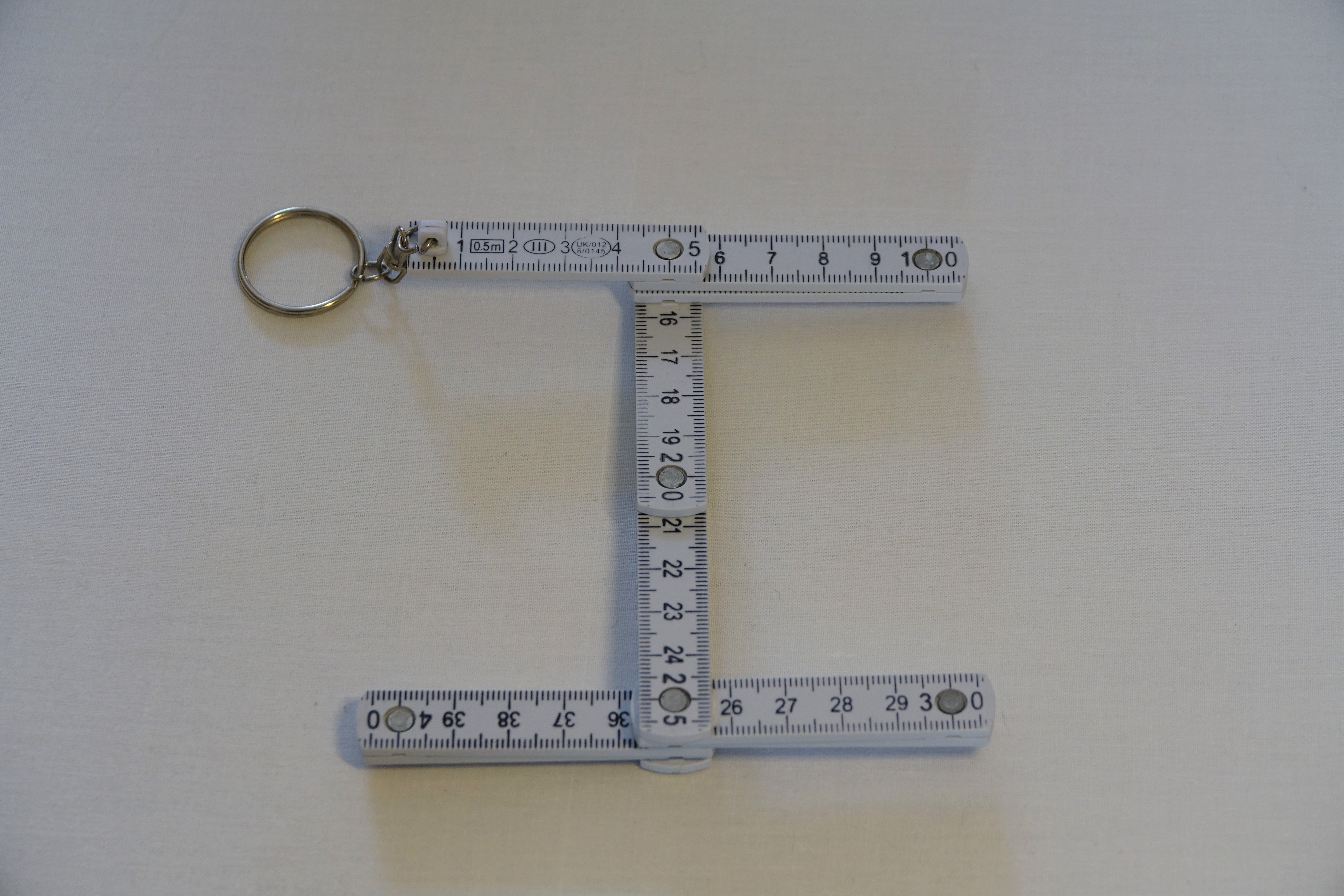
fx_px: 4592
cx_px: 672
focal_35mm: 123
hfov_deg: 16.7
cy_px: 448
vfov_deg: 11.1
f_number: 4
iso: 400
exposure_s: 1/125
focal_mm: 44.93
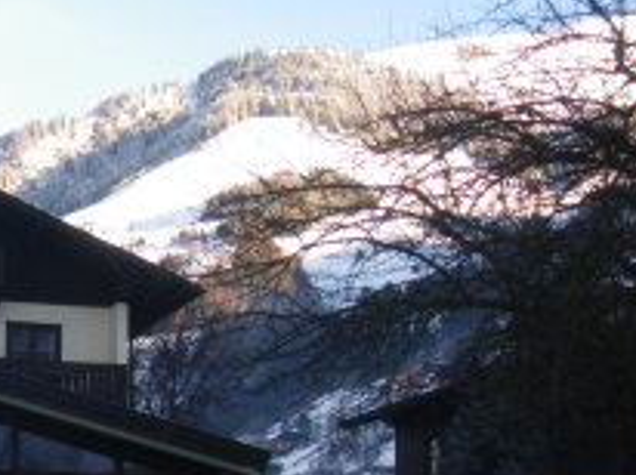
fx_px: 1542
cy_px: 318
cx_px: -74
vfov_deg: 17.5
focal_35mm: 84
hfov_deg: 22.0
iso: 64
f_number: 3.5
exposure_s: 1/125
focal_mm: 6.3
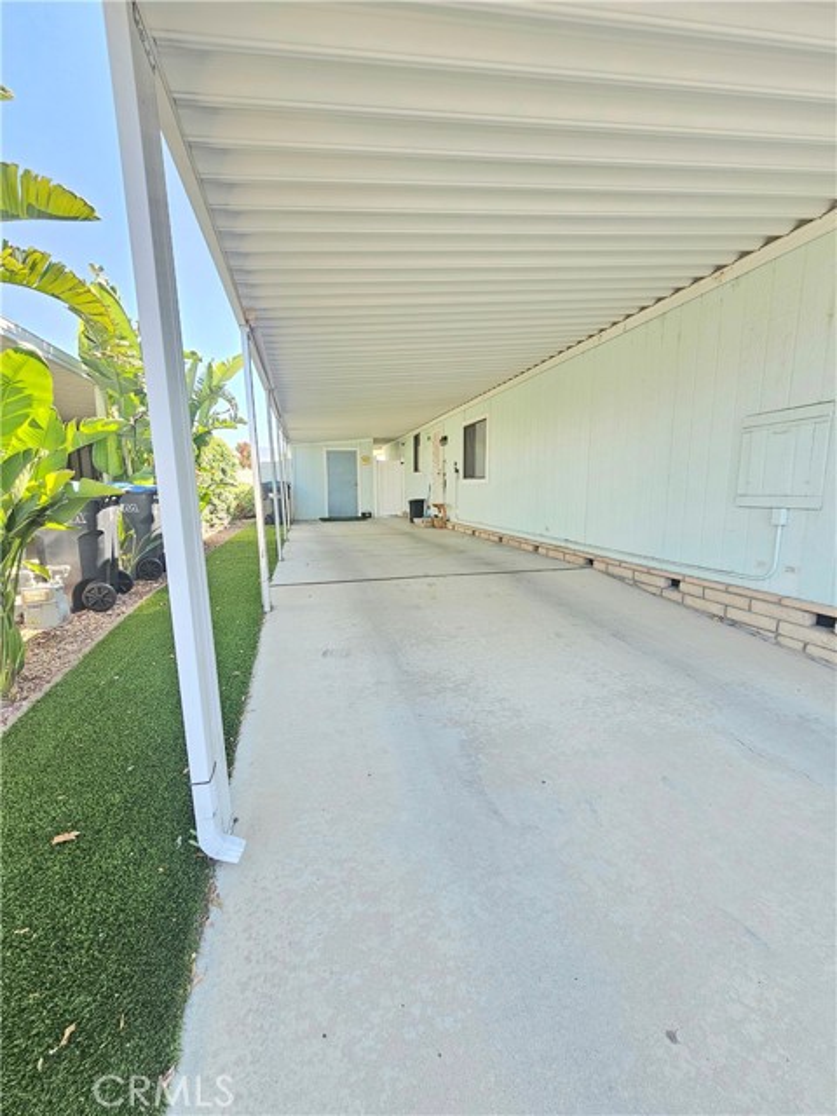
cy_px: 558
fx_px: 419
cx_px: 418
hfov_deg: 89.9
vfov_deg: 106.2
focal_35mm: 13
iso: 50
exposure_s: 1/141
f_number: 2.2
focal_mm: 2.2
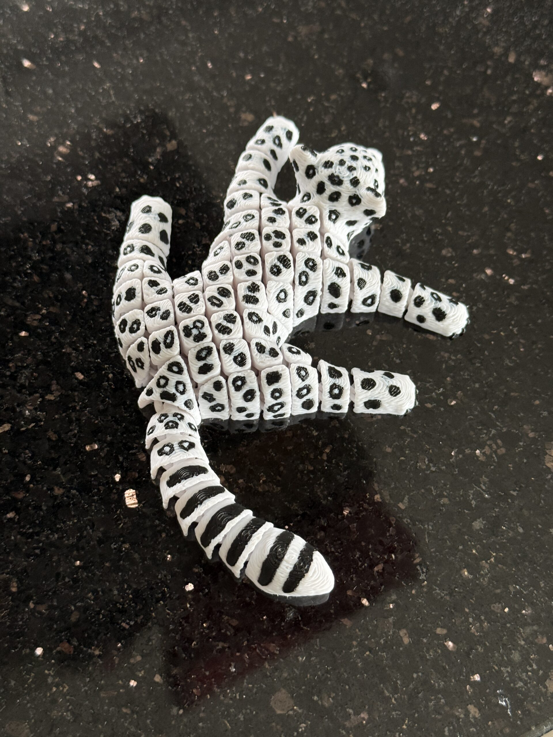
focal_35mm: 48
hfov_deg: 30.3
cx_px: 276
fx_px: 1022
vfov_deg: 39.7
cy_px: 368
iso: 100
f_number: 1.78
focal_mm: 6.76
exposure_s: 1/60
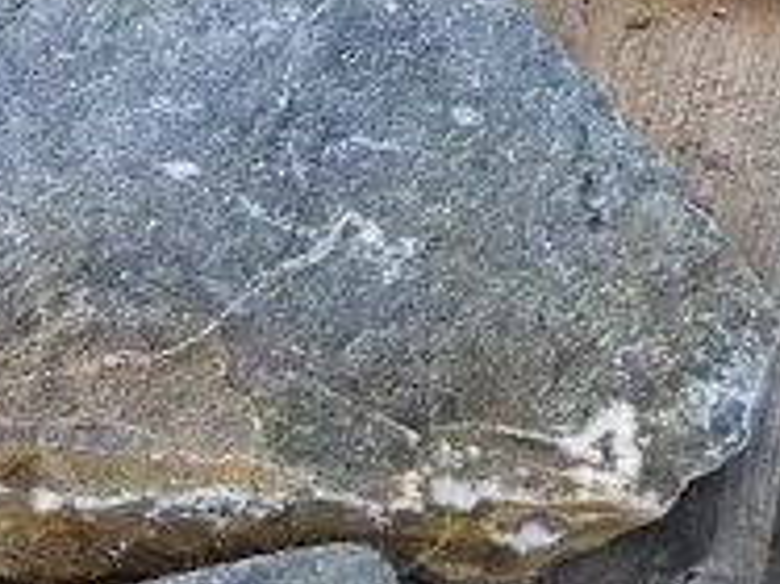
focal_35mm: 59
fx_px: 1329
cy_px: 184
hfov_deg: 28.8
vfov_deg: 24.6
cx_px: -133
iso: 40
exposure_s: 1/146
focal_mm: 5.54
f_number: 1.8
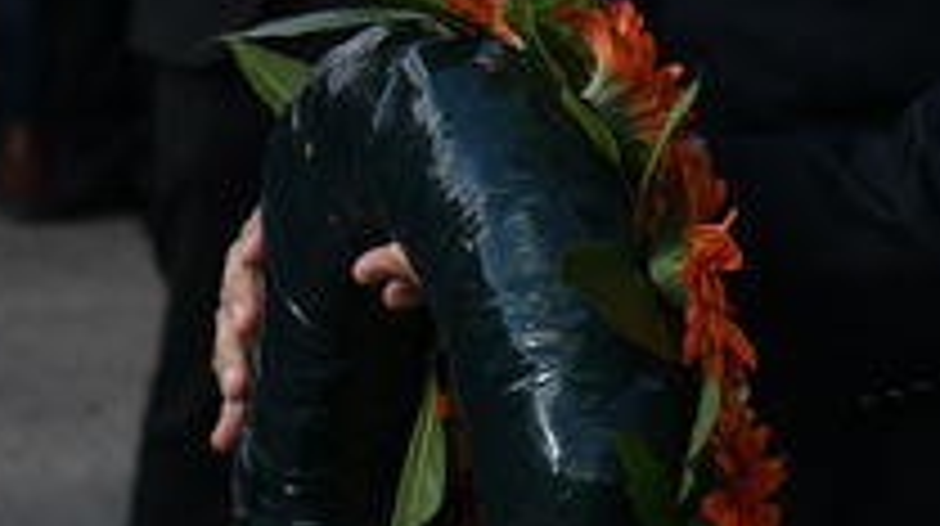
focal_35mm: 218
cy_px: 587
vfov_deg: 5.5
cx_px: 850
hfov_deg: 9.9
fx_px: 5427
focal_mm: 31
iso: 125
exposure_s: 1/1600
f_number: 3.2
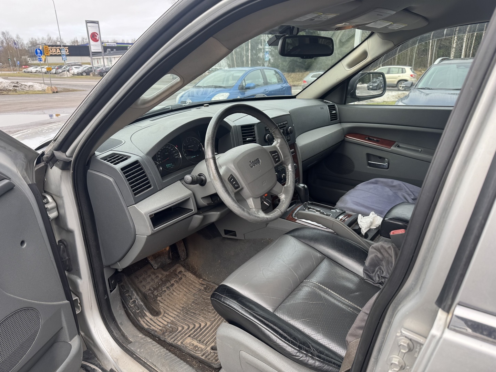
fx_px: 344
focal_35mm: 24
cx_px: 248
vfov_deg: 56.8
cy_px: 186
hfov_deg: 71.6
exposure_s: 1/345
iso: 80
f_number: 1.78
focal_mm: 6.76
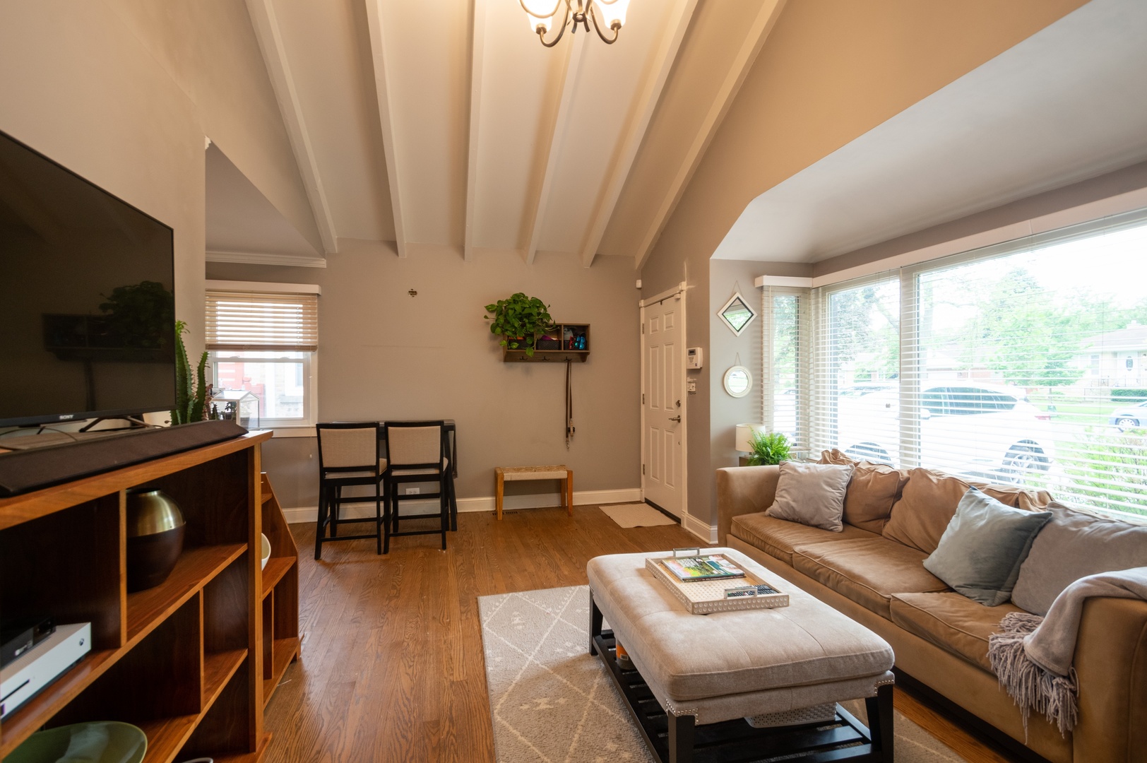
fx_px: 478
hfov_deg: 100.4
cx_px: 574
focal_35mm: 15
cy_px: 382
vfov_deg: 77.2
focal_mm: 10
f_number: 10
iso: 200
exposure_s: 1/5
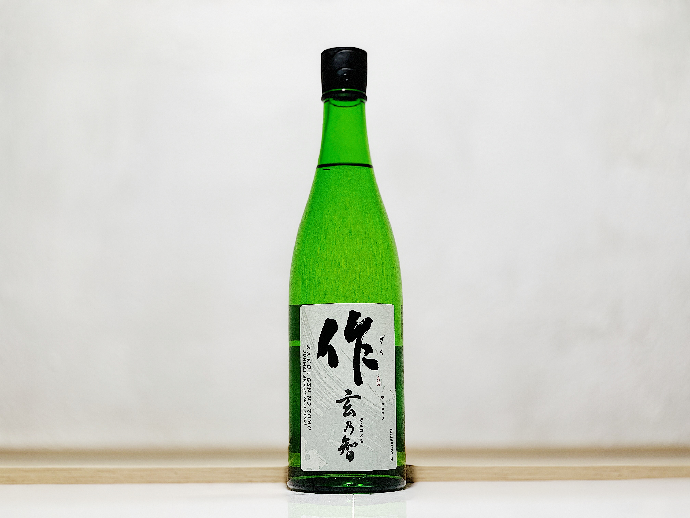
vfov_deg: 28.0
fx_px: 1037
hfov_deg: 36.8
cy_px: 259
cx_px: 345
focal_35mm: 52
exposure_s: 1/50
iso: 64
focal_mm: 6
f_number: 2.4
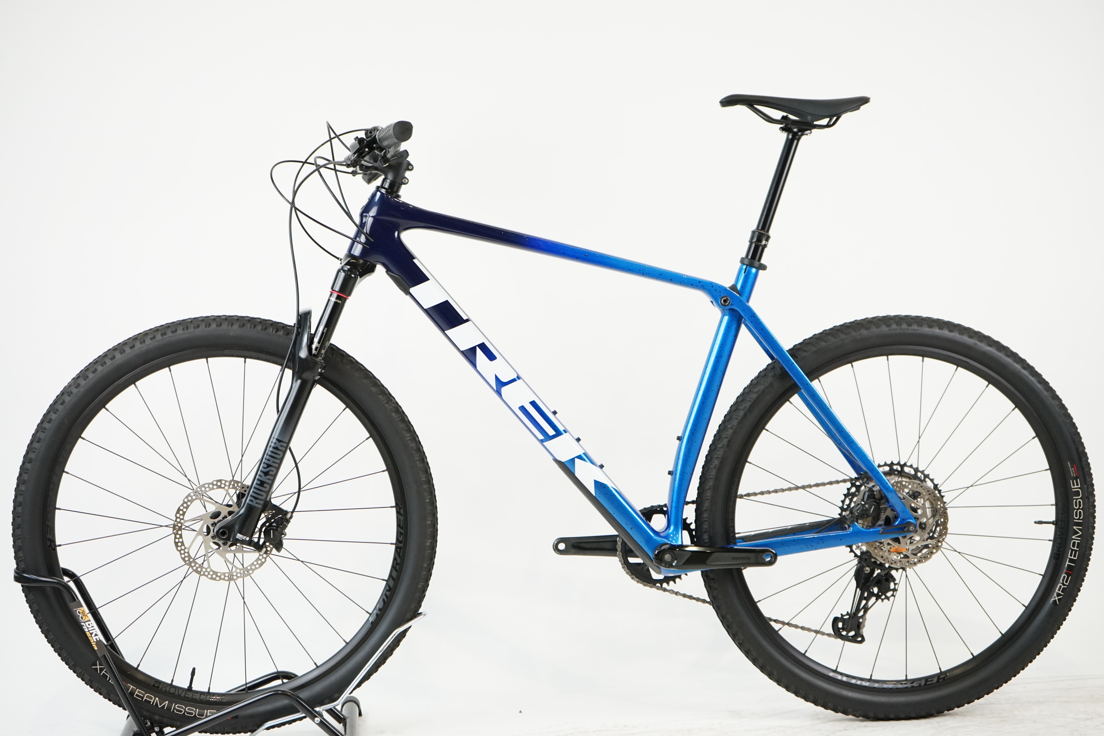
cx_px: 552
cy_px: 368
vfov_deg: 21.9
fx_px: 1901
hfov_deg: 32.4
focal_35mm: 62
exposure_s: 1/200
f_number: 5.6
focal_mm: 62
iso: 2000
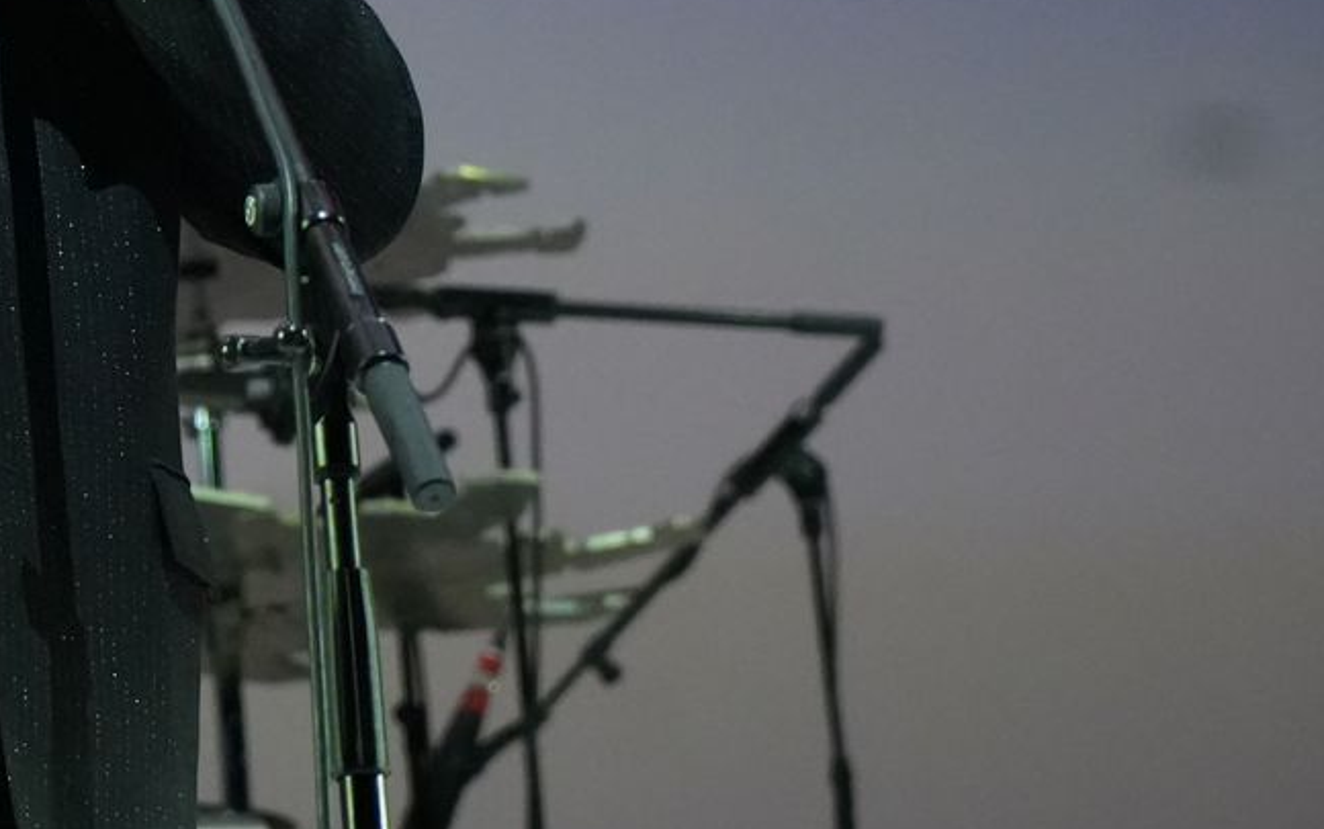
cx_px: -272
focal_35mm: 216
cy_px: -168
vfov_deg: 6.1
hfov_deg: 9.6
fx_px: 7797
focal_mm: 70
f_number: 4
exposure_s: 1/800
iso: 6400
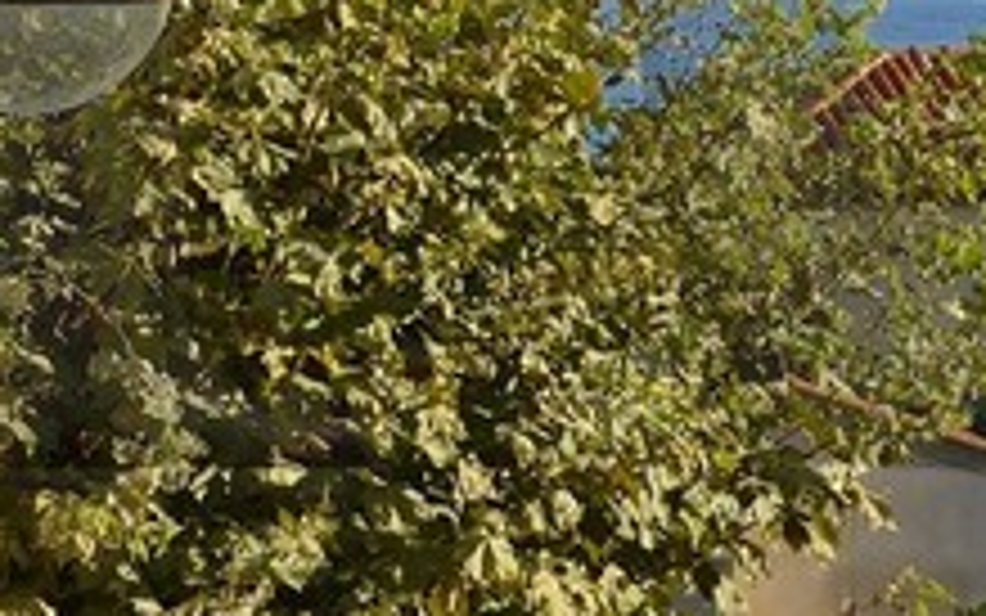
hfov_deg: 6.4
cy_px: -261
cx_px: -144
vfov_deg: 4.0
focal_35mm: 328
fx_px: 8816
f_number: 11
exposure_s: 1/160
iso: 200
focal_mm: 44
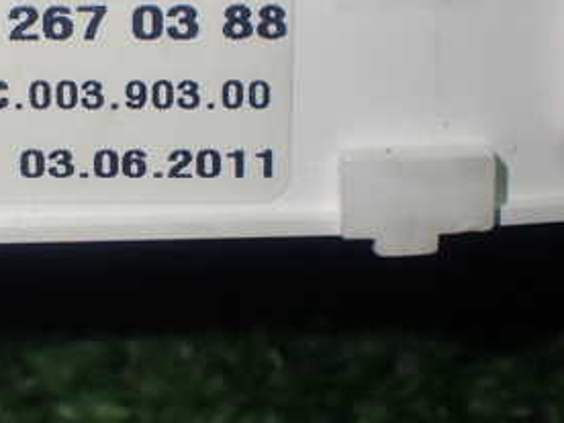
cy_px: 196
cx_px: 51
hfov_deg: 18.9
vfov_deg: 14.5
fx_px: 1662
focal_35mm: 102
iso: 160
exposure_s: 1/100
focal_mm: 8.4
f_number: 3.1
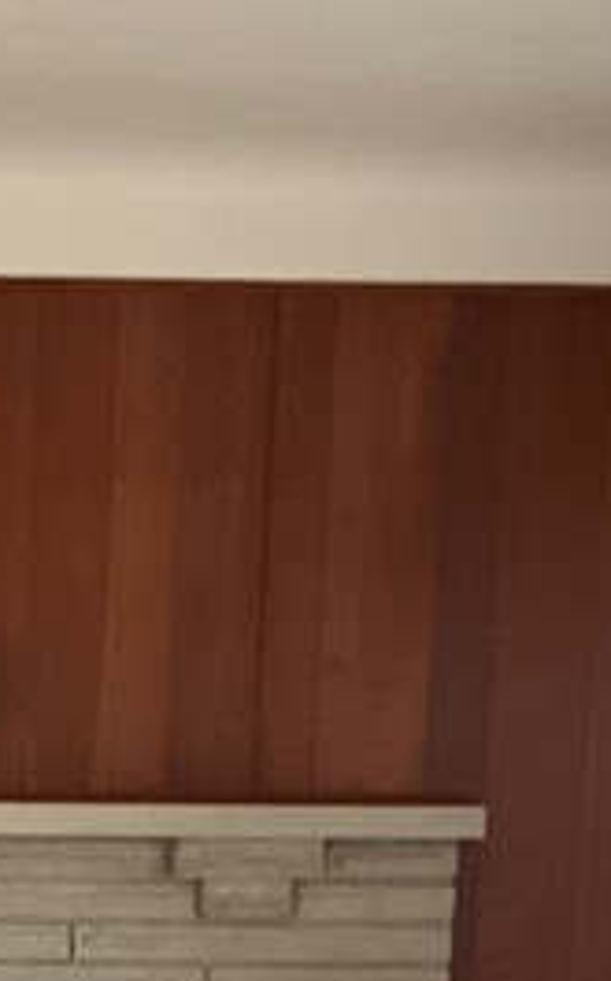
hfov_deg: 10.7
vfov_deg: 16.4
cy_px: 1333
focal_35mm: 119
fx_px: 3179
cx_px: -230
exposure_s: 1/60
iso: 64
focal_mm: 3
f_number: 1.8
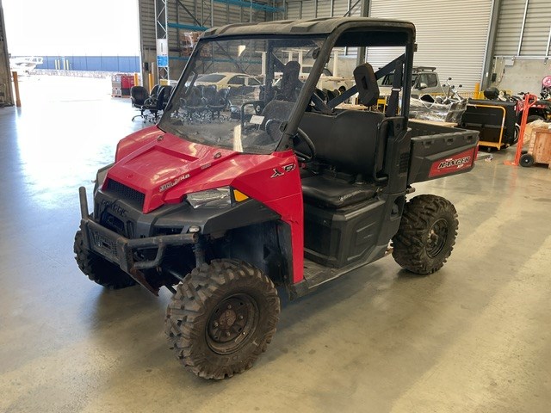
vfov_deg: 48.2
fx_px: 462
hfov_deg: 61.7
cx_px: 276
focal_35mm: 29
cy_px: 206
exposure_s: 1/50
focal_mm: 3
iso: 40
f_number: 1.8
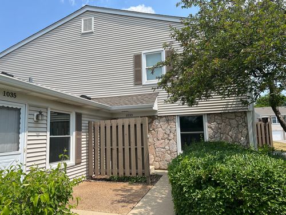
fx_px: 215
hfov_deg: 67.3
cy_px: 108
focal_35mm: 26
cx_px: 143
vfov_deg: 53.1
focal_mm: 5.7
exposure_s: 1/3968
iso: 50
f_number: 1.5
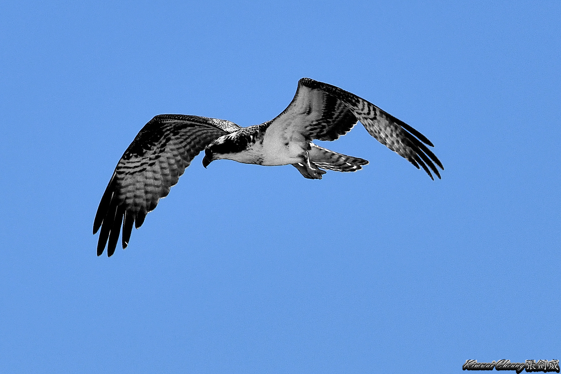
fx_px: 9349
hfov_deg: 3.4
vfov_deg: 2.3
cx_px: 280
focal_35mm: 600
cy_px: 187
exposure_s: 1/1600
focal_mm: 600
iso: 400
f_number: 11
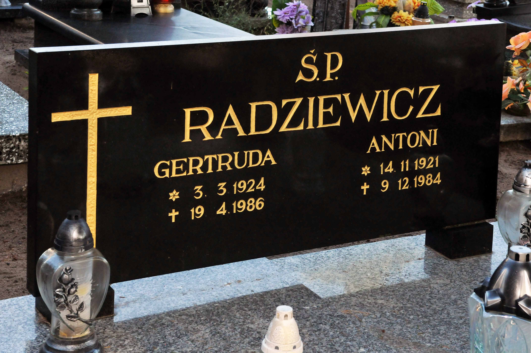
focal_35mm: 72
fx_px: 1061
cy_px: 176
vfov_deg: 18.9
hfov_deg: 28.1
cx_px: 266
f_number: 9
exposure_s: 1/250
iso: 1000
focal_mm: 48
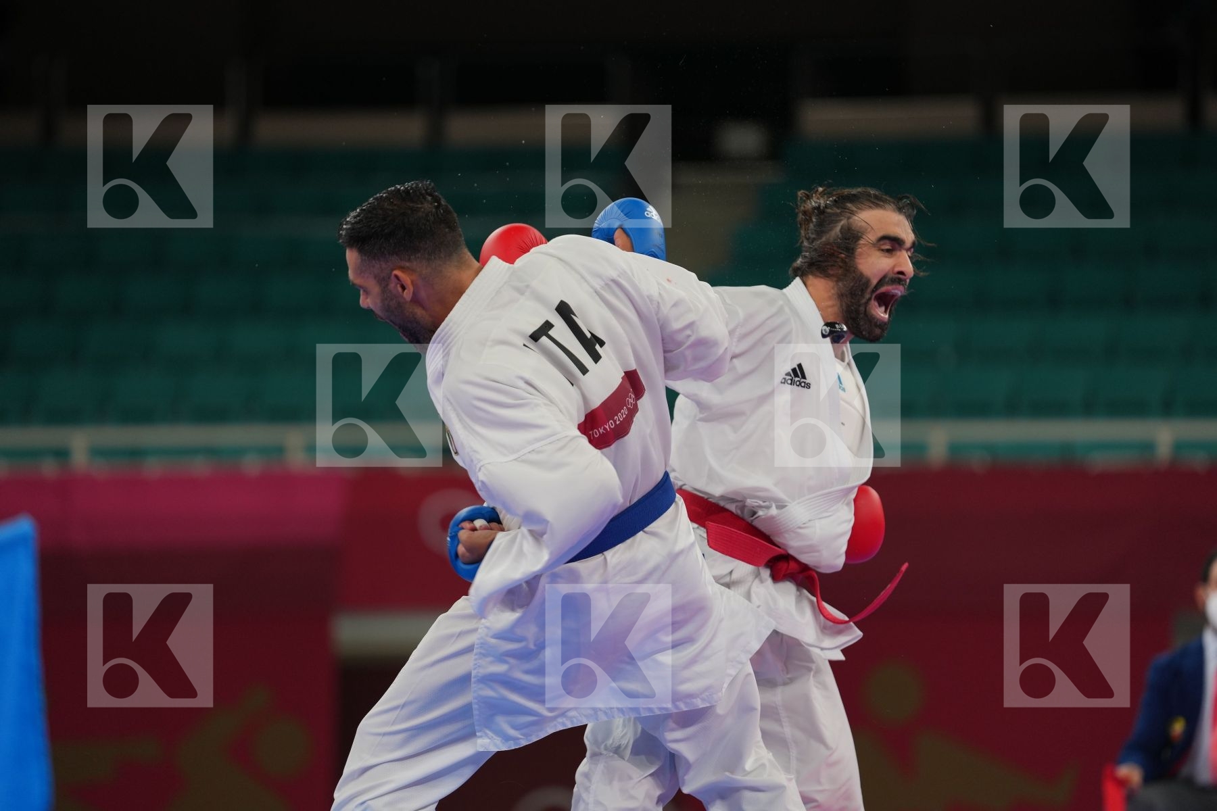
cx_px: 608
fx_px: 6761
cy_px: 406
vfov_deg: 6.9
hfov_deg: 10.3
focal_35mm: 200
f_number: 2.8
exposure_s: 1/1000
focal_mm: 200
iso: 500
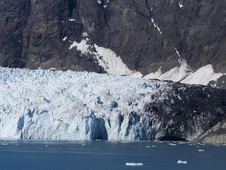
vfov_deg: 7.7
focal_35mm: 193
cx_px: 67
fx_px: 1261
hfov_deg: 10.2
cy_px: 102
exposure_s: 1/2000
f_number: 4.5
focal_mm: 24.1
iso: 100
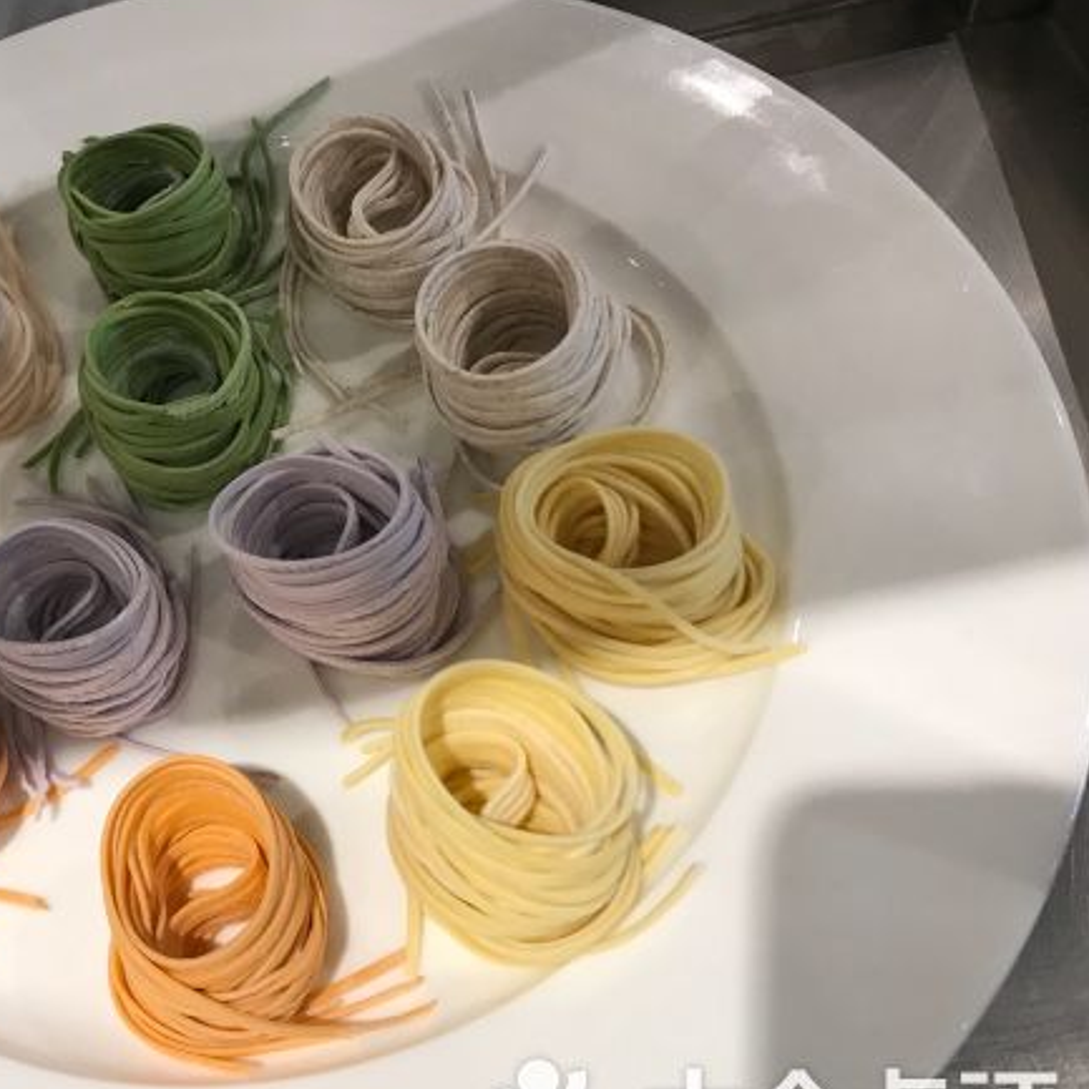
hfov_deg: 40.4
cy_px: 590
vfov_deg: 41.8
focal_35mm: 40
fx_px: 1424
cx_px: 244
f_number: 1.8
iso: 32
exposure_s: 1/33
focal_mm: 3.99
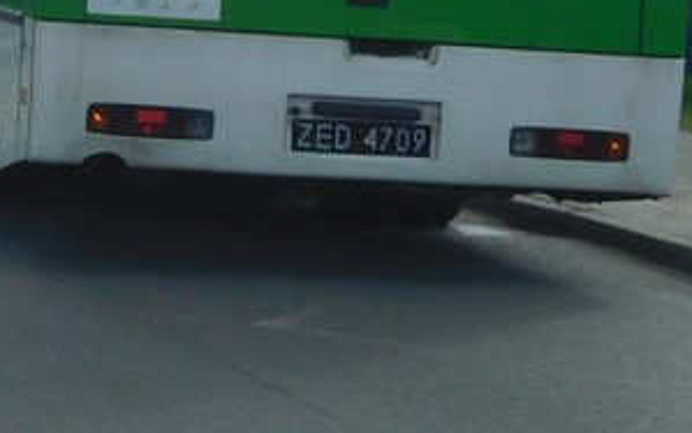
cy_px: -339
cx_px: 199
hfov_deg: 10.6
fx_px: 3735
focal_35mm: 198
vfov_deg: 6.5
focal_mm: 11.1
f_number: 4.4
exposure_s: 1/500
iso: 125
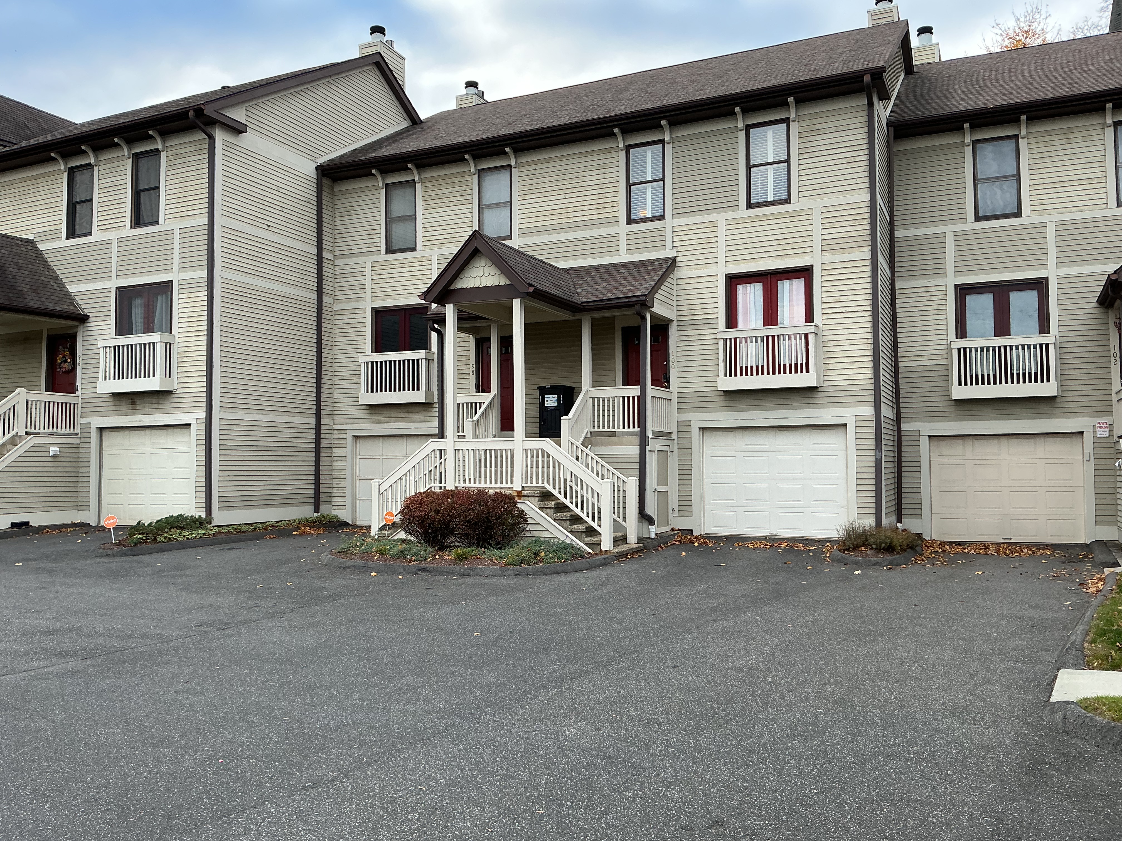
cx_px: 561
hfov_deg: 61.7
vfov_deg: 48.2
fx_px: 940
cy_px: 420
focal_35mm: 29
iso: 25
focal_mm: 3
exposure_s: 1/180
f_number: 1.8
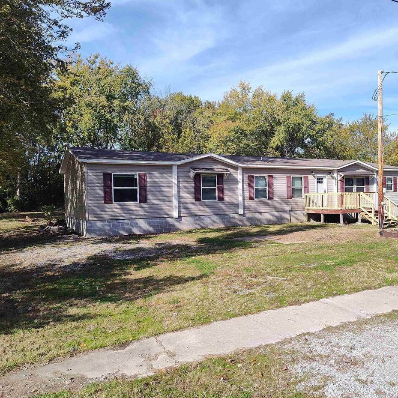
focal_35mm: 28
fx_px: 364
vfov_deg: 57.3
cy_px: 202
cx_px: 247
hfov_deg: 56.7
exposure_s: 1/1910
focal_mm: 5.56
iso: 100
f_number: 1.88
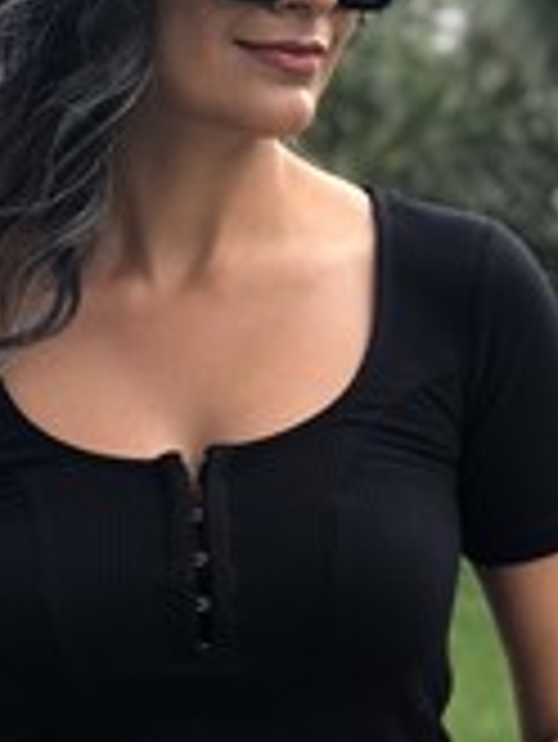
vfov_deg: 12.4
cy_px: 571
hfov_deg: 9.3
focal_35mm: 159
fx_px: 3413
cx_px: 194
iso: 20
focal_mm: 6
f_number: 2.4
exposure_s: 1/60
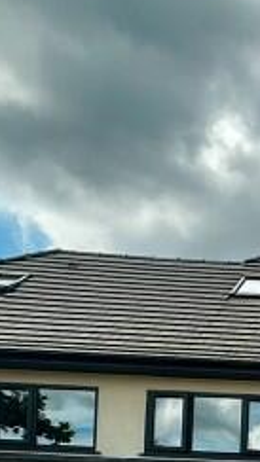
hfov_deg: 14.9
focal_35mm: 64
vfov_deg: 28.0
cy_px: 576
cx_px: 539
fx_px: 785
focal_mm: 2.22
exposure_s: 1/1147
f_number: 2.2
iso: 40
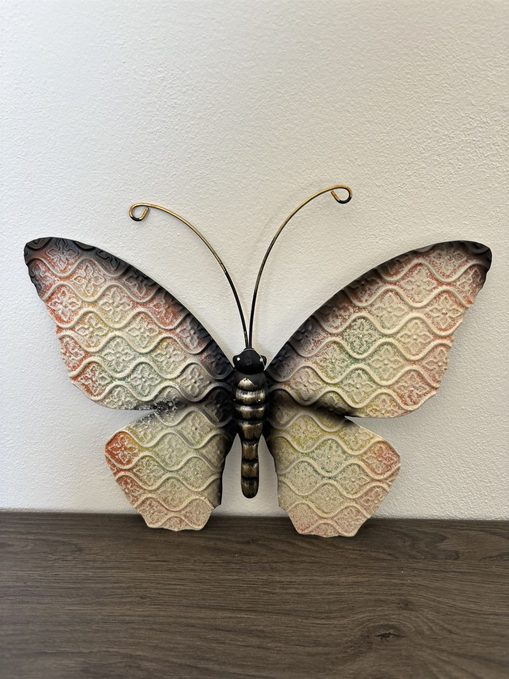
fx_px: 510
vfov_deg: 67.3
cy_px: 340
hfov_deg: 53.1
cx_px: 254
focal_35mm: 26
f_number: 1.6
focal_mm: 5.96
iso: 80
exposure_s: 1/121
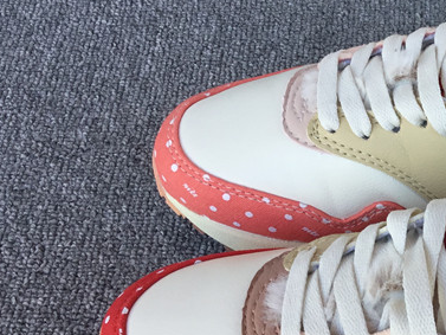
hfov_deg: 24.8
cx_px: 468
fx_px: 954
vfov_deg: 19.9
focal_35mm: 74
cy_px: 197
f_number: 2.4
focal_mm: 3.3
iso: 25
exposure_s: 1/128
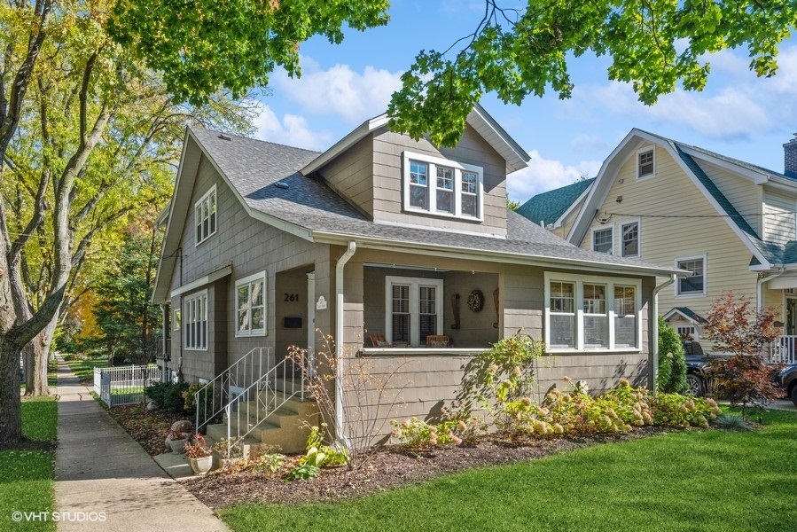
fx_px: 531
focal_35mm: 24
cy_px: 266
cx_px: 398
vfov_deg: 53.2
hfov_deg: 73.7
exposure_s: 1/500
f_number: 8
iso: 400
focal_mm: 24
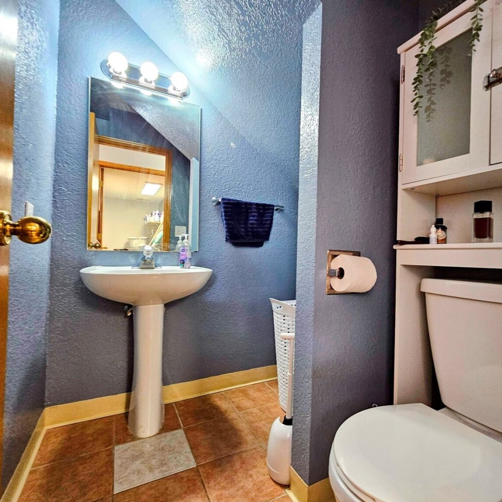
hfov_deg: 86.7
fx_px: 263
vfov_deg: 87.4
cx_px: 291
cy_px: 252
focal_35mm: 16
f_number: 2.2
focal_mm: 2.2
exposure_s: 1/40
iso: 320
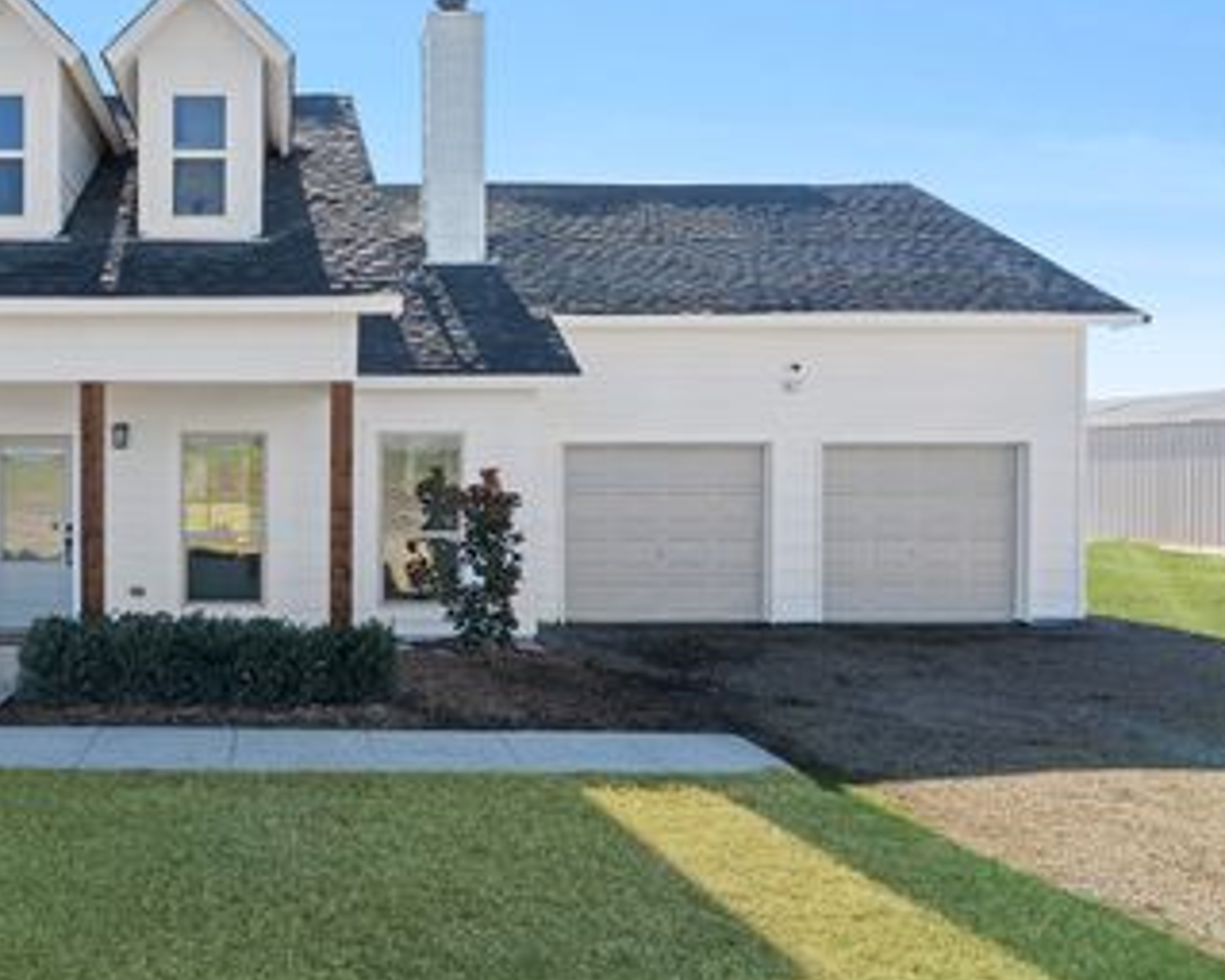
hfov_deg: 63.3
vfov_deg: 56.8
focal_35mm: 25
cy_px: 473
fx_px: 906
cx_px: 276
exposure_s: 1/30
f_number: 7.1
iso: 160
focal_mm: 17
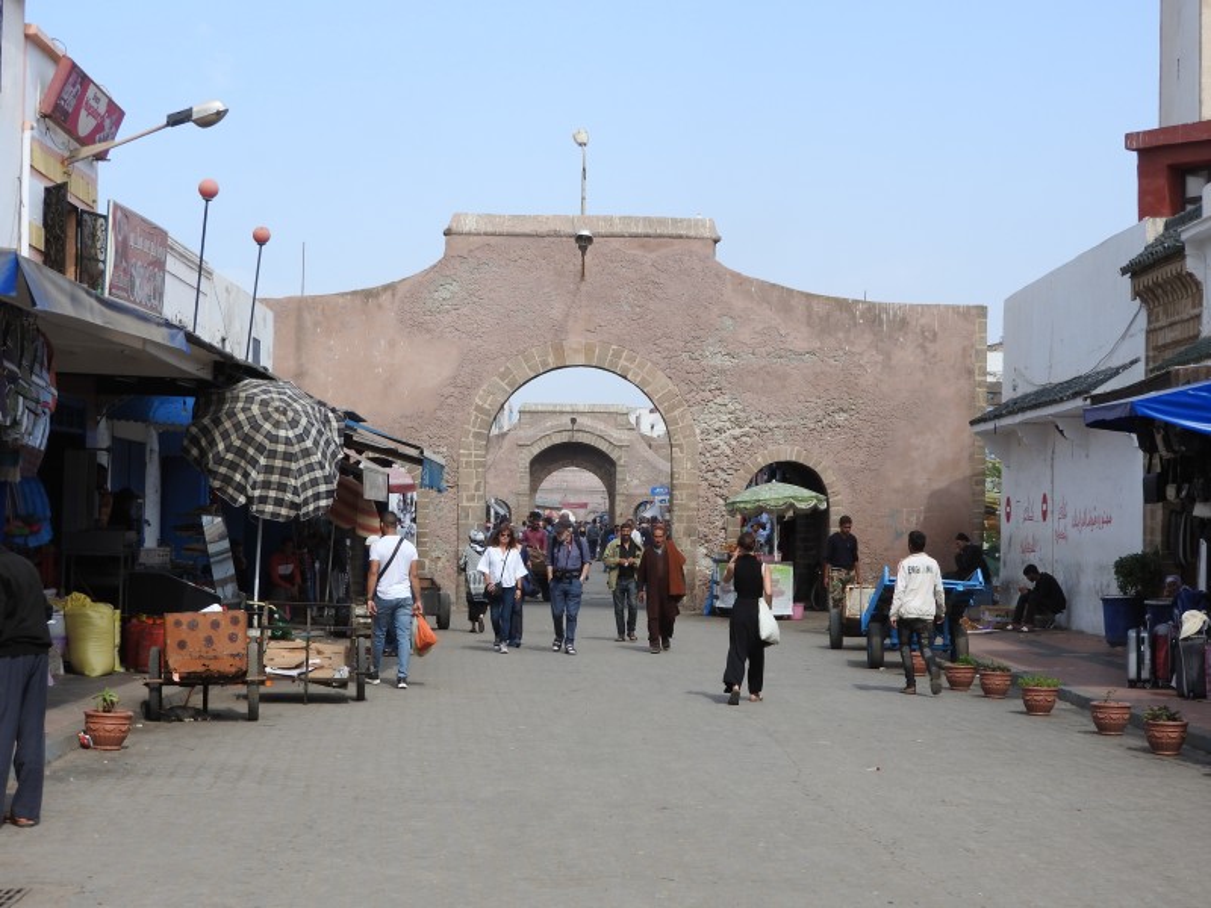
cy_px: 454
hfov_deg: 27.8
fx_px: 2449
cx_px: 606
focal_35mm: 70
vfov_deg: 21.0
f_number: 4.5
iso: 100
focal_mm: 12.5
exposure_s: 1/640
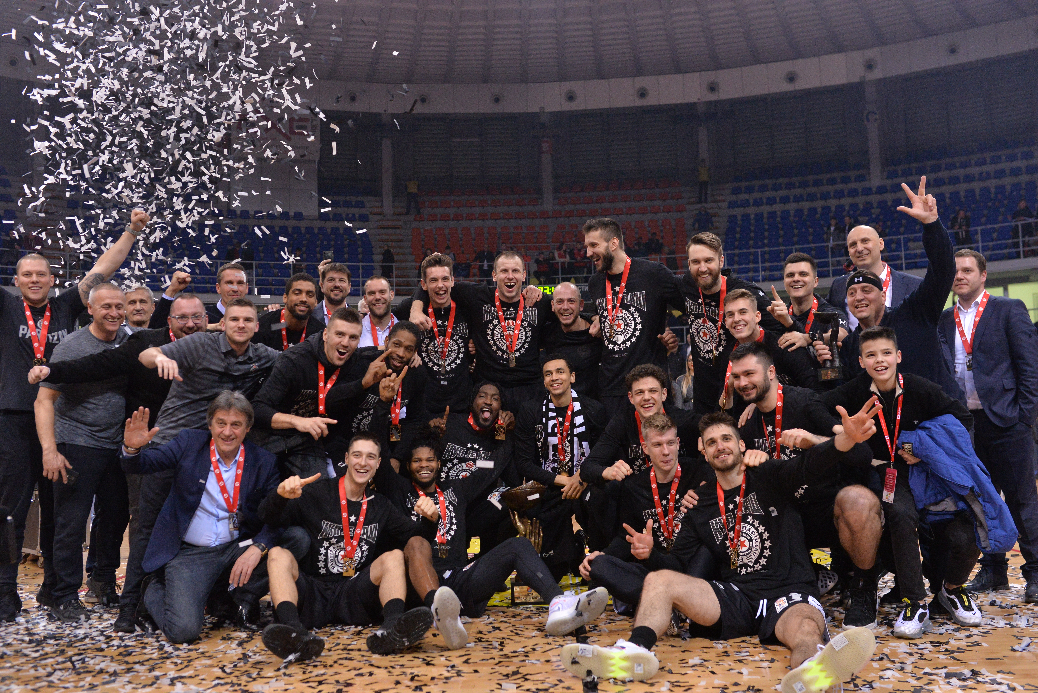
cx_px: 519
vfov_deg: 37.9
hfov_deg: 54.4
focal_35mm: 35
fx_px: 1010
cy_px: 346
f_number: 4
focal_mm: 35
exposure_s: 1/640
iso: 2000
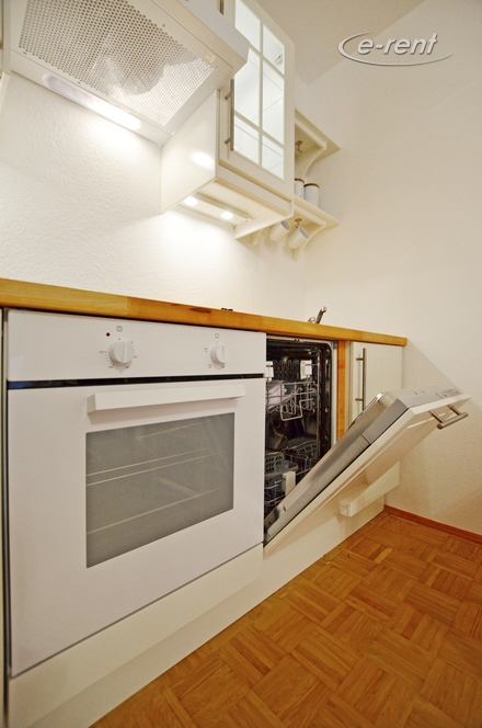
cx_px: 241
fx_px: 302
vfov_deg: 100.5
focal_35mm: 15
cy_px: 364
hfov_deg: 77.1
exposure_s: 1/50
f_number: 3.5
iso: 560
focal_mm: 10
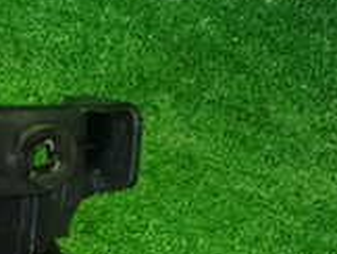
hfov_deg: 17.7
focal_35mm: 111
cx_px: 119
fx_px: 1082
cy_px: 404
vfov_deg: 12.6
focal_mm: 5.4
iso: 1250
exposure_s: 1/30
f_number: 2.3
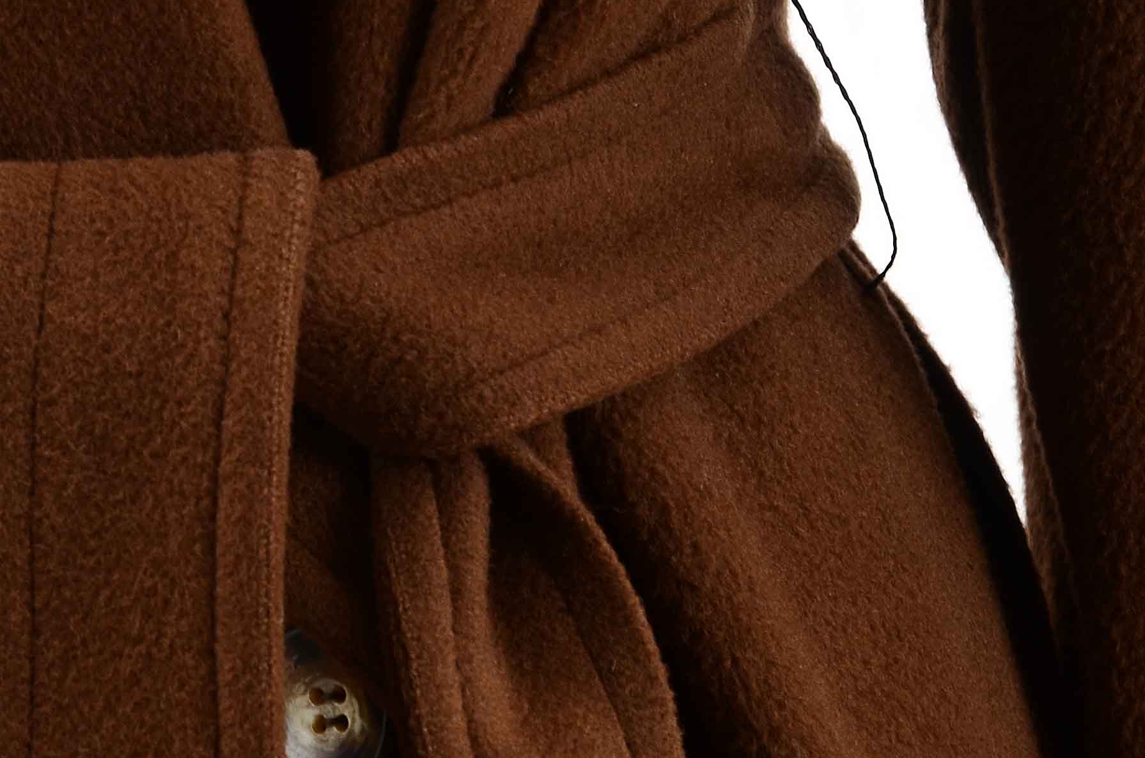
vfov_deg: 3.2
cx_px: 61
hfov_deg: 4.8
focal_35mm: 433
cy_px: 343
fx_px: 13754
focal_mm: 105
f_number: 8
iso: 160
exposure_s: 1/80
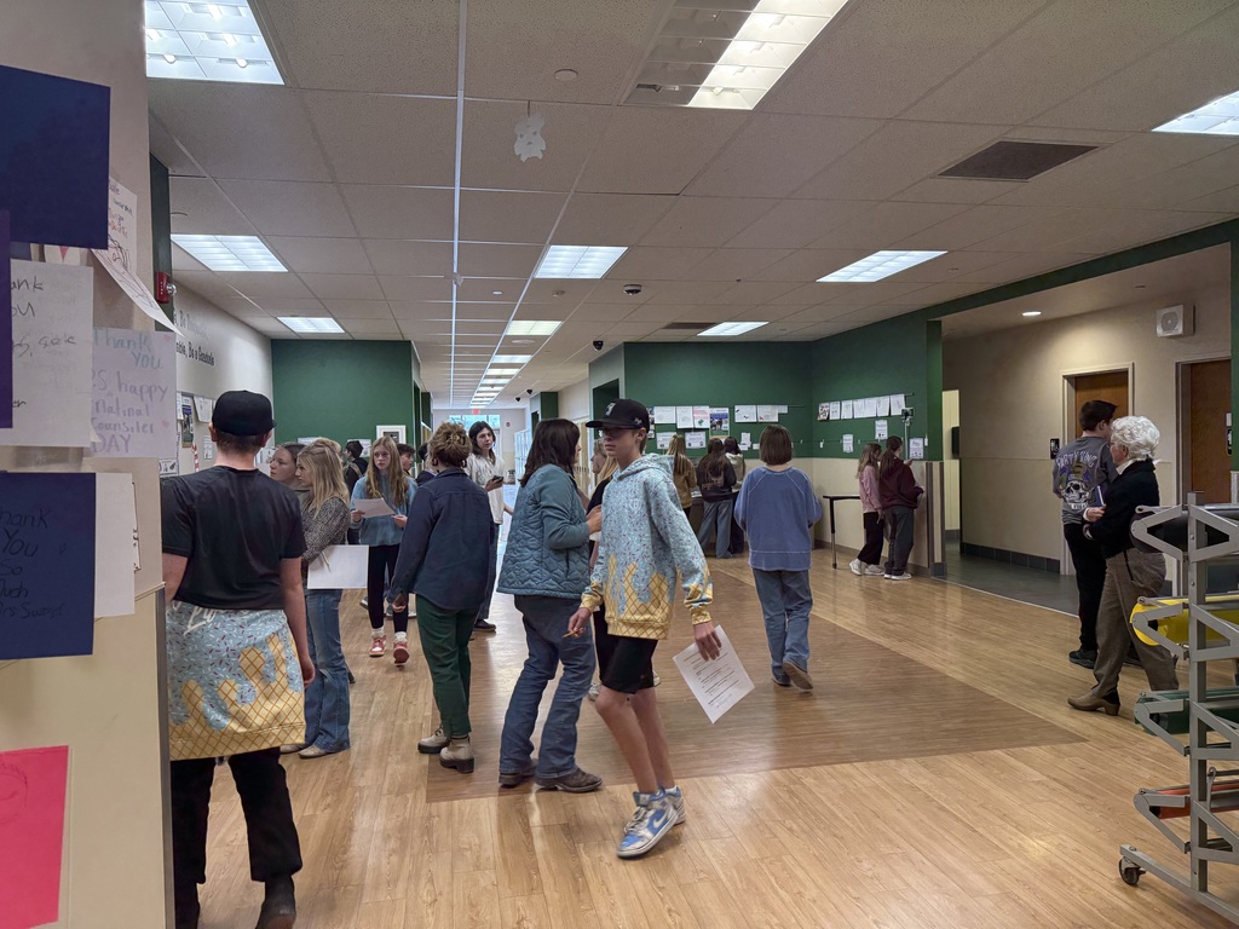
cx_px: 620
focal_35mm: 24
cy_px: 464
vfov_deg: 56.8
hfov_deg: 71.6
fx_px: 859
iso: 320
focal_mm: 6.76
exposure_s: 1/120
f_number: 1.78
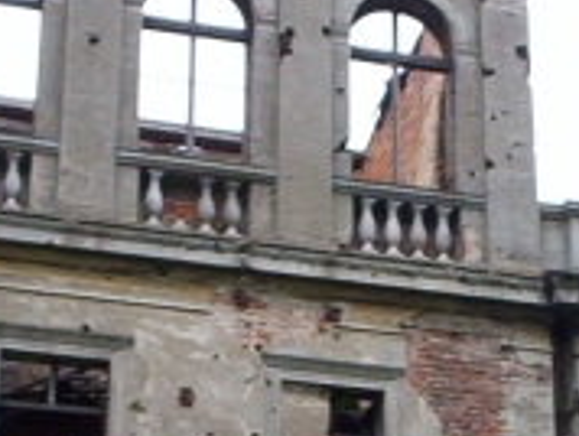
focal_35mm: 137
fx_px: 2295
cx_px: 423
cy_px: 490
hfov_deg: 14.3
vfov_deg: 10.7
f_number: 4.5
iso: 100
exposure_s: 1/74.5
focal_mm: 4.99
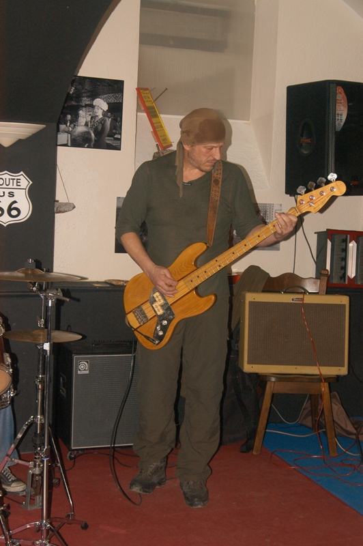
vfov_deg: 37.9
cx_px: 182
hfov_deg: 25.7
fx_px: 795
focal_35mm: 52
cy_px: 273
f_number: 5
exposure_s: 1/60
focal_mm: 35
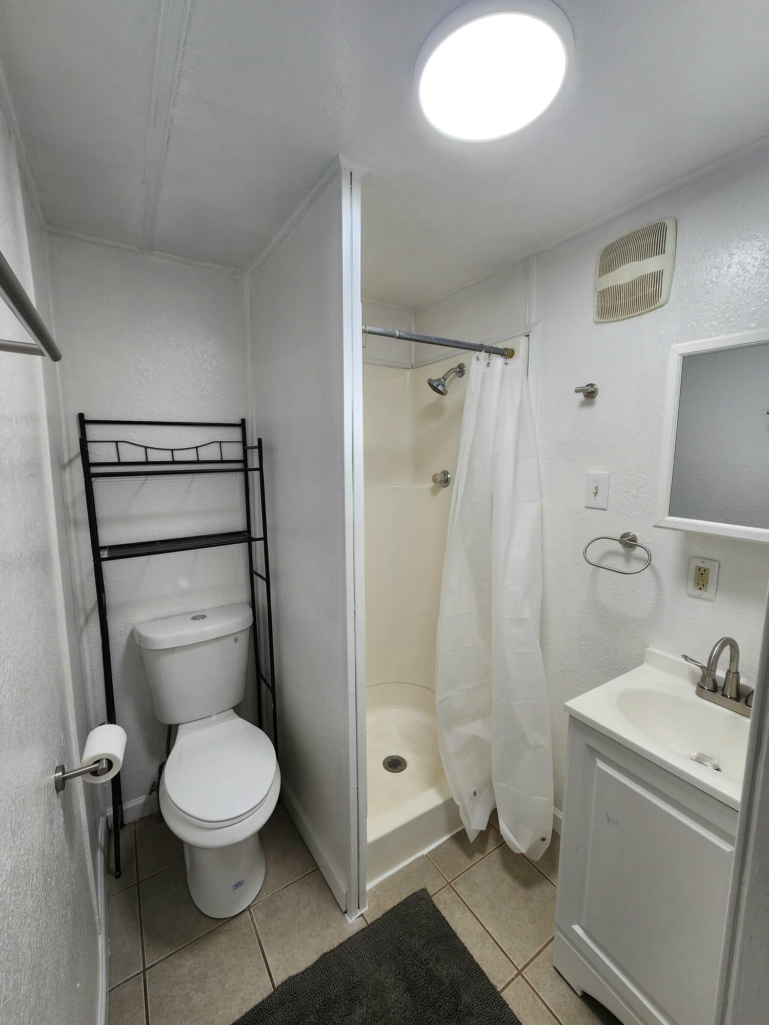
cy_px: 512
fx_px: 385
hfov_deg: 89.9
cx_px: 384
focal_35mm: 13
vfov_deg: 106.2
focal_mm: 2.2
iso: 80
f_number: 2.2
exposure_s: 1/60
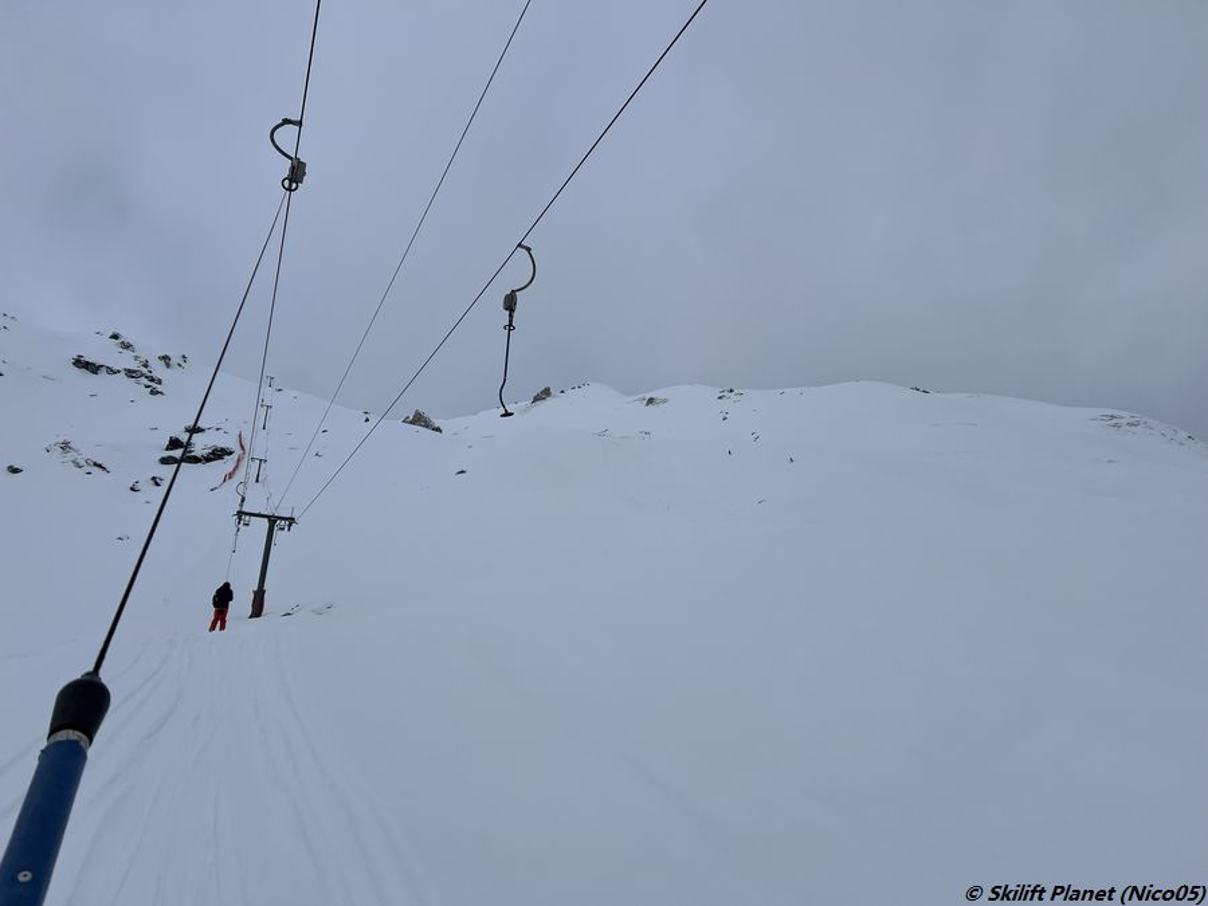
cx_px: 604
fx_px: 907
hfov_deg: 67.3
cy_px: 453
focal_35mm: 26
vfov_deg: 53.1
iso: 50
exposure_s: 1/10309
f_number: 1.5
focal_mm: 5.7
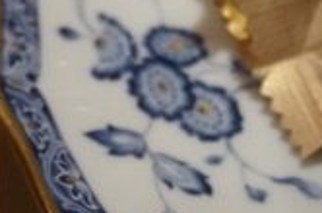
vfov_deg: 9.7
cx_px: 351
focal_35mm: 139
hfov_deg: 14.5
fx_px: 1241
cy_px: -32
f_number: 4.5
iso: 1600
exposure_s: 1/60
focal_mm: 24
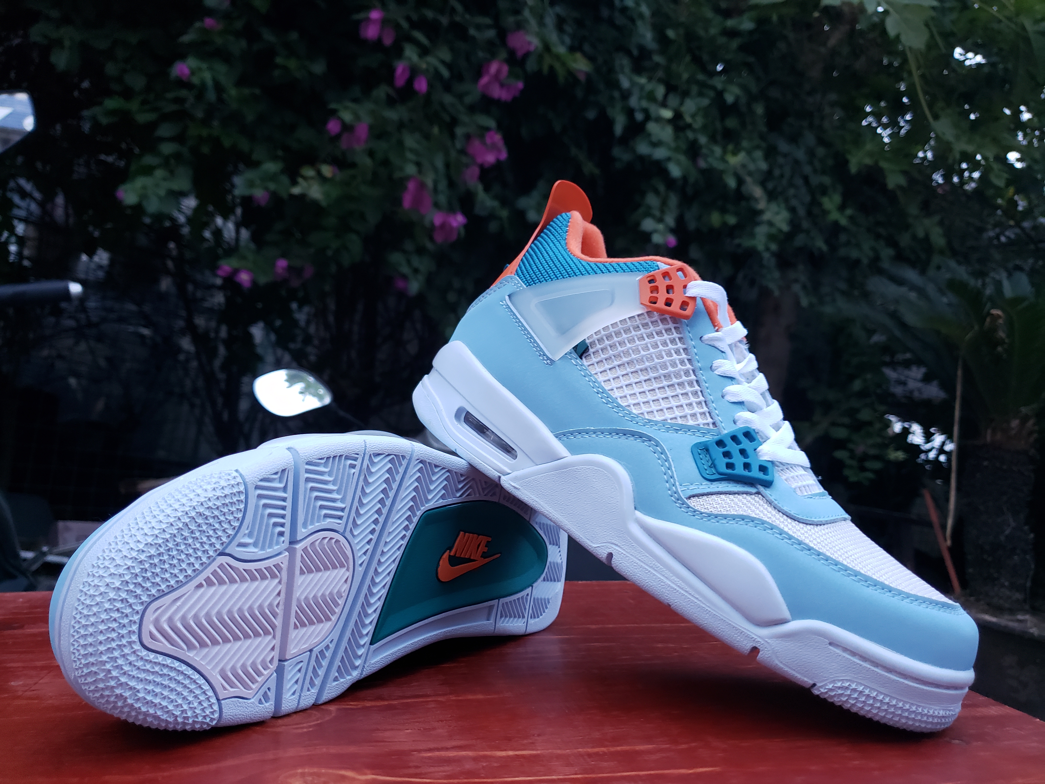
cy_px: 392
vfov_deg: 53.1
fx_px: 785
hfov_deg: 67.3
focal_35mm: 26
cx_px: 522
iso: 200
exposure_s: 1/50
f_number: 1.5
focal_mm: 4.3
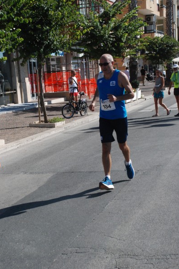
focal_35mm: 73
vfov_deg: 27.7
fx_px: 545
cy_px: 134
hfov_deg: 18.7
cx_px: 89
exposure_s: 1/2000
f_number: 8
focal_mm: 48
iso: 1000
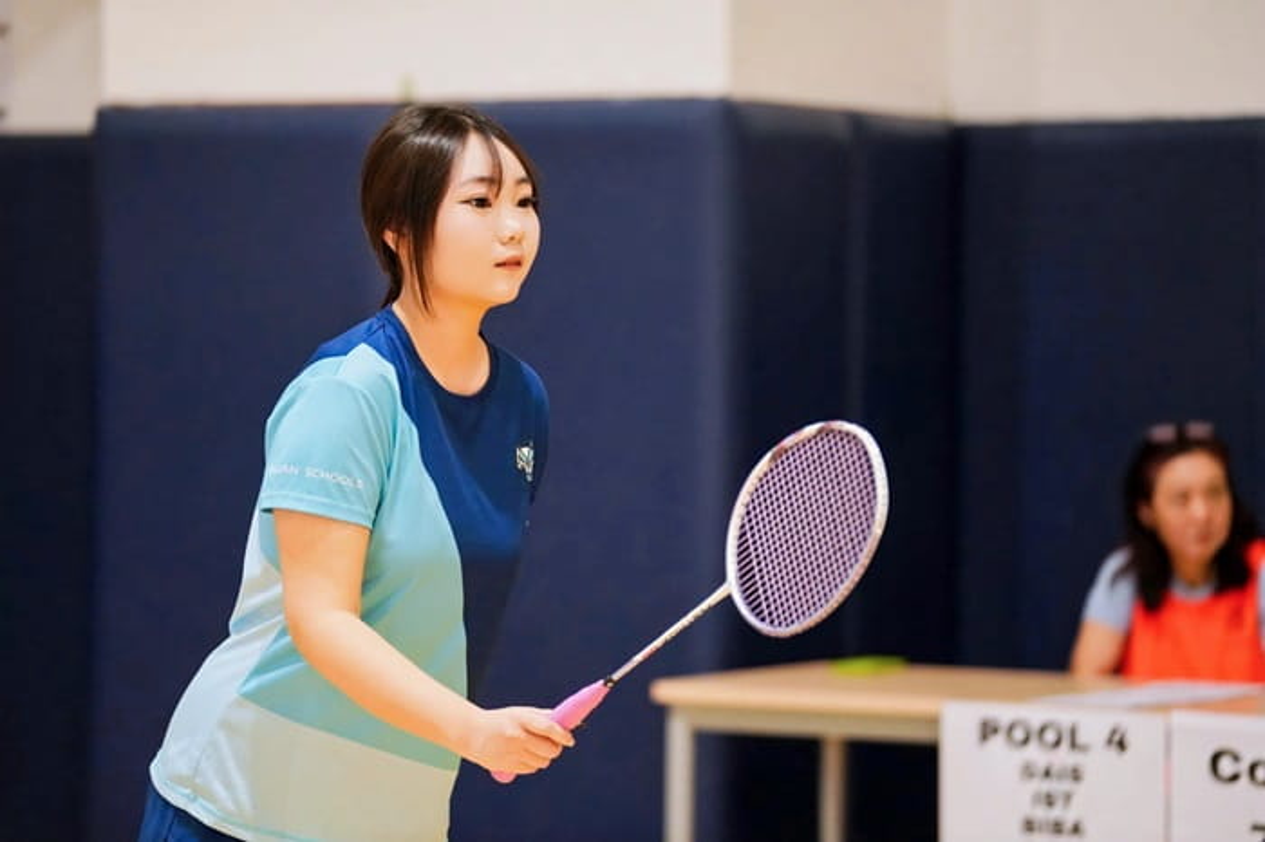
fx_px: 4812
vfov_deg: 10.0
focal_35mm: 137
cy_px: 421
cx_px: 632
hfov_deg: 15.0
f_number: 2.8
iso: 5000
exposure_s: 1/400
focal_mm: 137
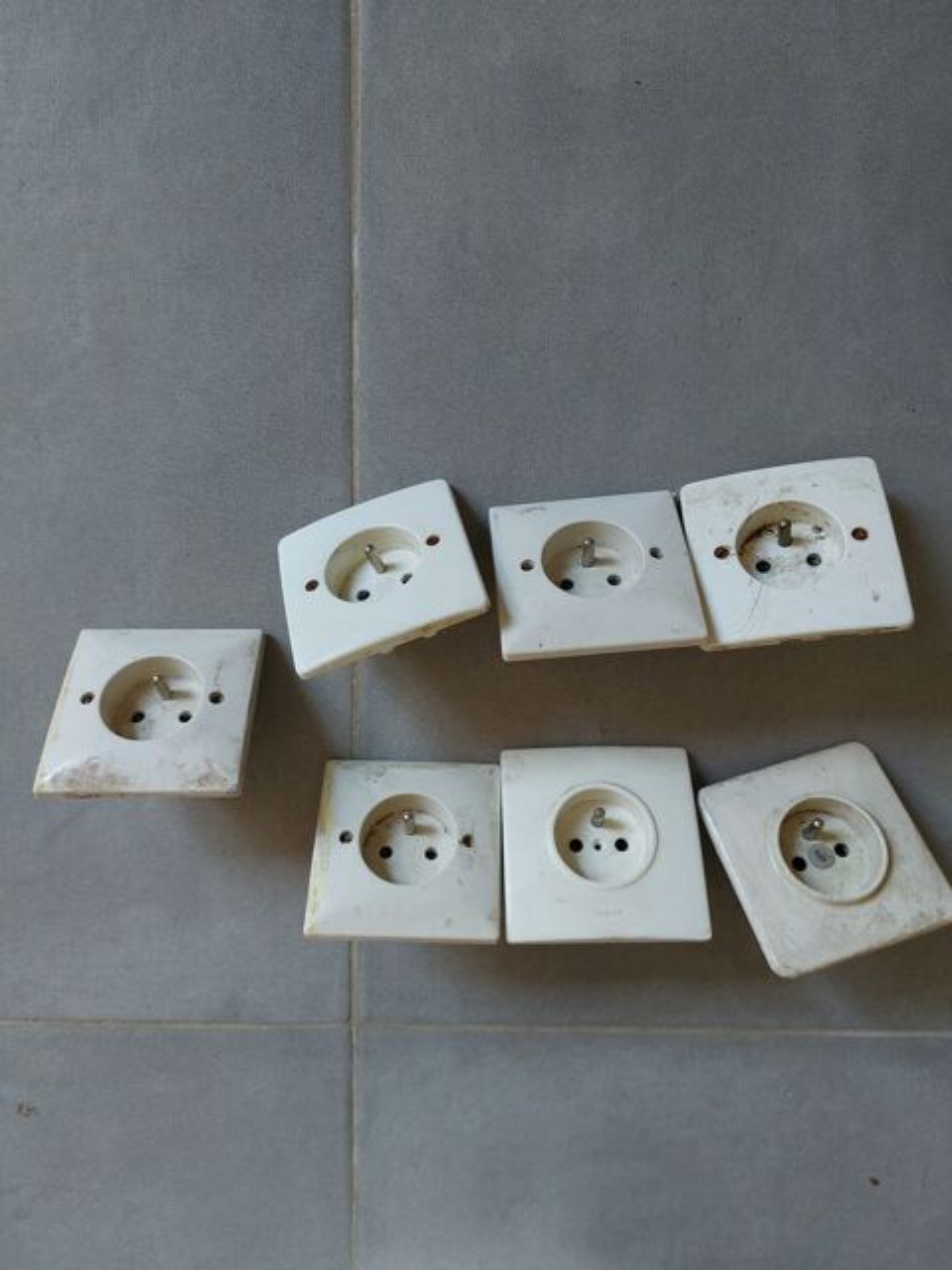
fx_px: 880
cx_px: 476
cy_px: 635
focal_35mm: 24
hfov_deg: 56.8
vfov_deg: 71.6
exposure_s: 1/50
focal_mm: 5.23
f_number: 1.8
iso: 200
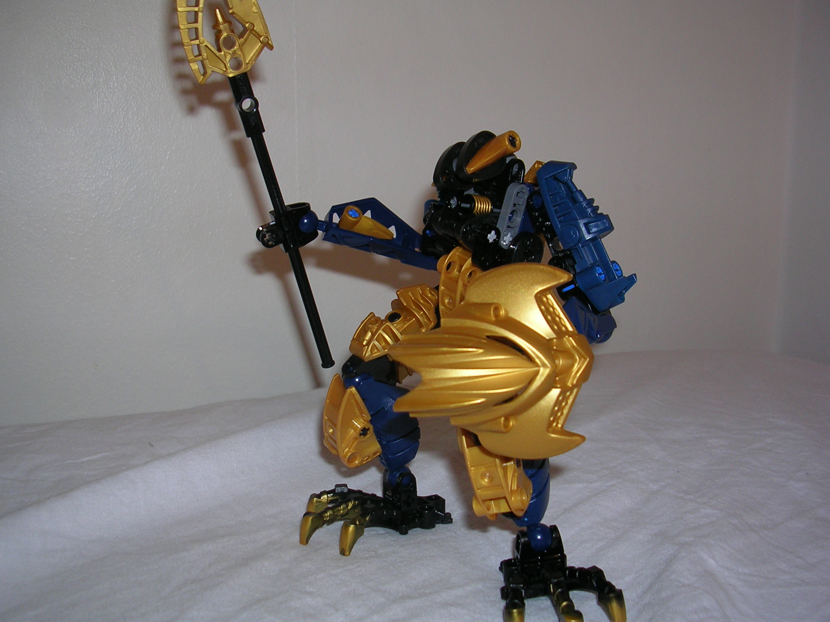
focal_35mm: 38
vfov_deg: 37.7
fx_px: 911
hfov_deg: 49.0
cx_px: 415
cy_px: 311
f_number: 2.8
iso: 50
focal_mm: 5.8
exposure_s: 1/60.1
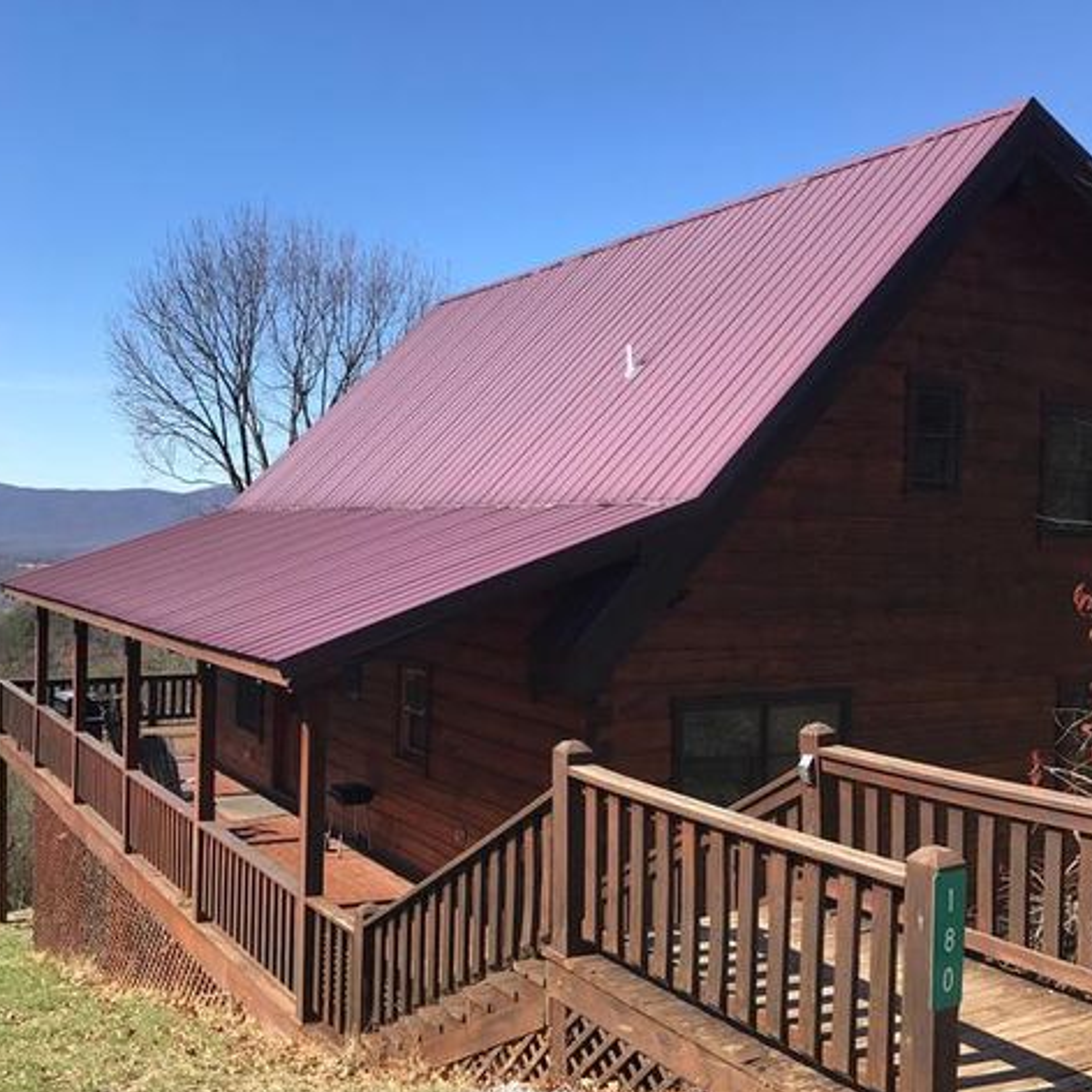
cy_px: 584
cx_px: 541
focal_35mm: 35
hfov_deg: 47.2
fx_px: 1249
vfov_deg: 47.2
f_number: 1.8
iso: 20
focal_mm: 3.99
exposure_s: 1/1330
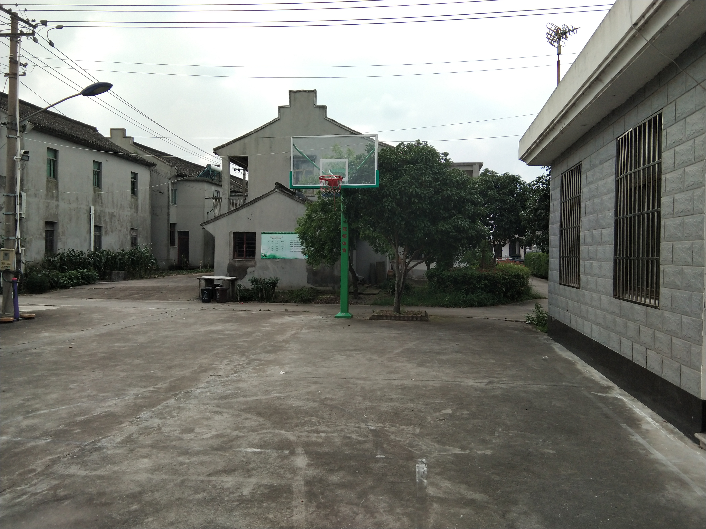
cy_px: 264
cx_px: 353
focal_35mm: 31
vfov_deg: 45.4
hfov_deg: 58.4
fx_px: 632
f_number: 2.2
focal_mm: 3.69
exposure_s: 1/643
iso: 50
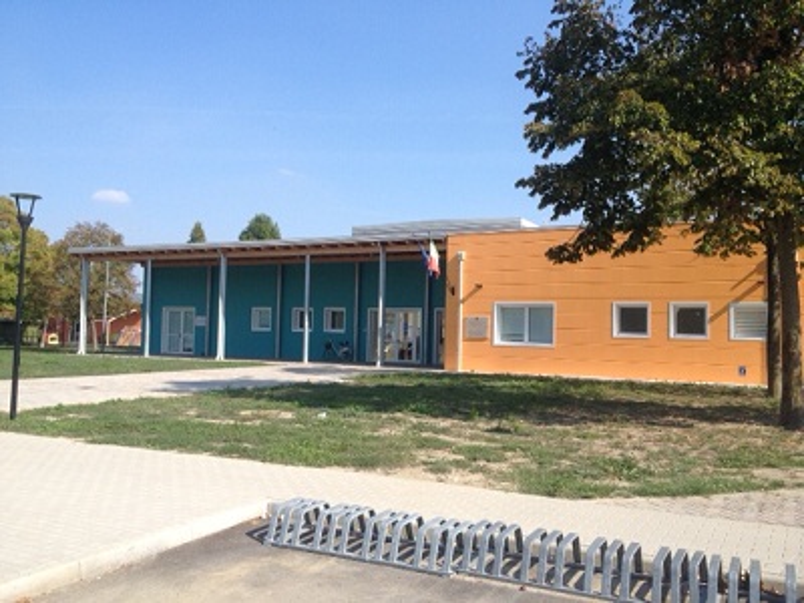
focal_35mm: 35
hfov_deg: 52.6
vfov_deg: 40.7
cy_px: 302
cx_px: 402
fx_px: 813
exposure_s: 1/1255
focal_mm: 4.28
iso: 50
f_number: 2.4
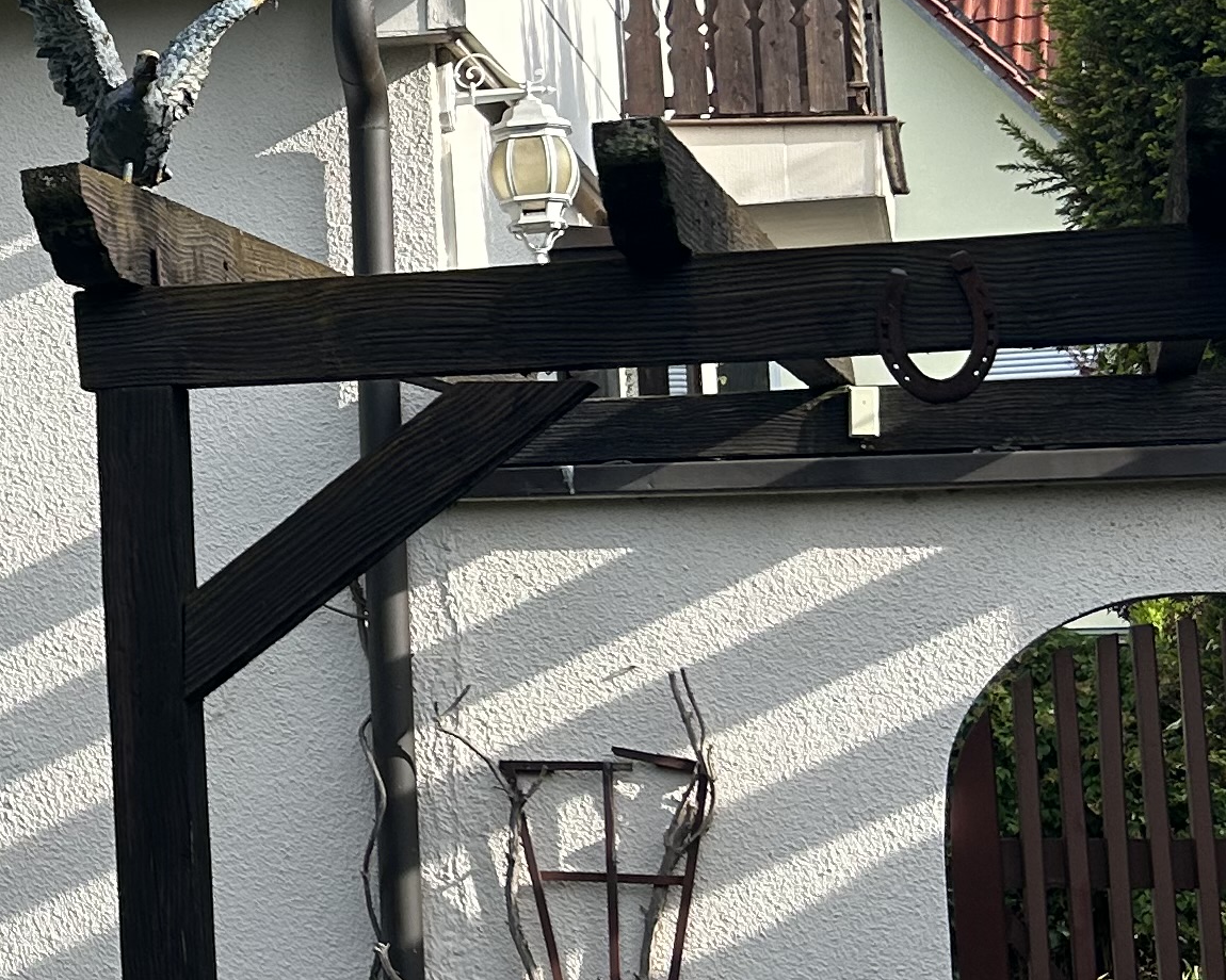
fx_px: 3229
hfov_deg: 19.5
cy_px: 309
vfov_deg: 17.2
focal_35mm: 89
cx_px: -462
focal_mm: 5.7
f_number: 1.5
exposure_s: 1/1838
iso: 50
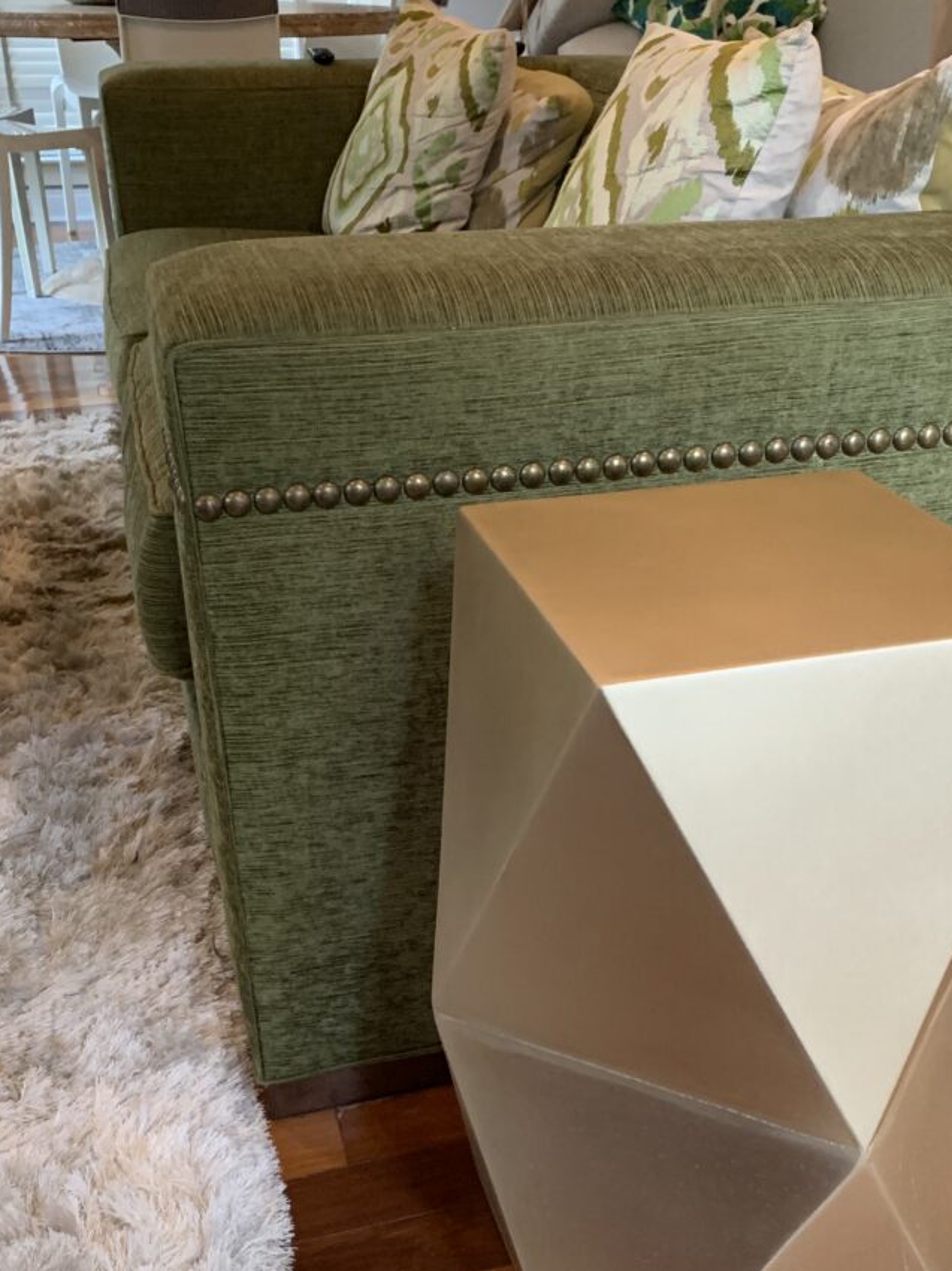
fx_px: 1467
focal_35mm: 40
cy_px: 798
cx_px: 554
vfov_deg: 46.4
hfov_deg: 35.9
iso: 320
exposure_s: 1/60
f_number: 1.8
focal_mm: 4.25
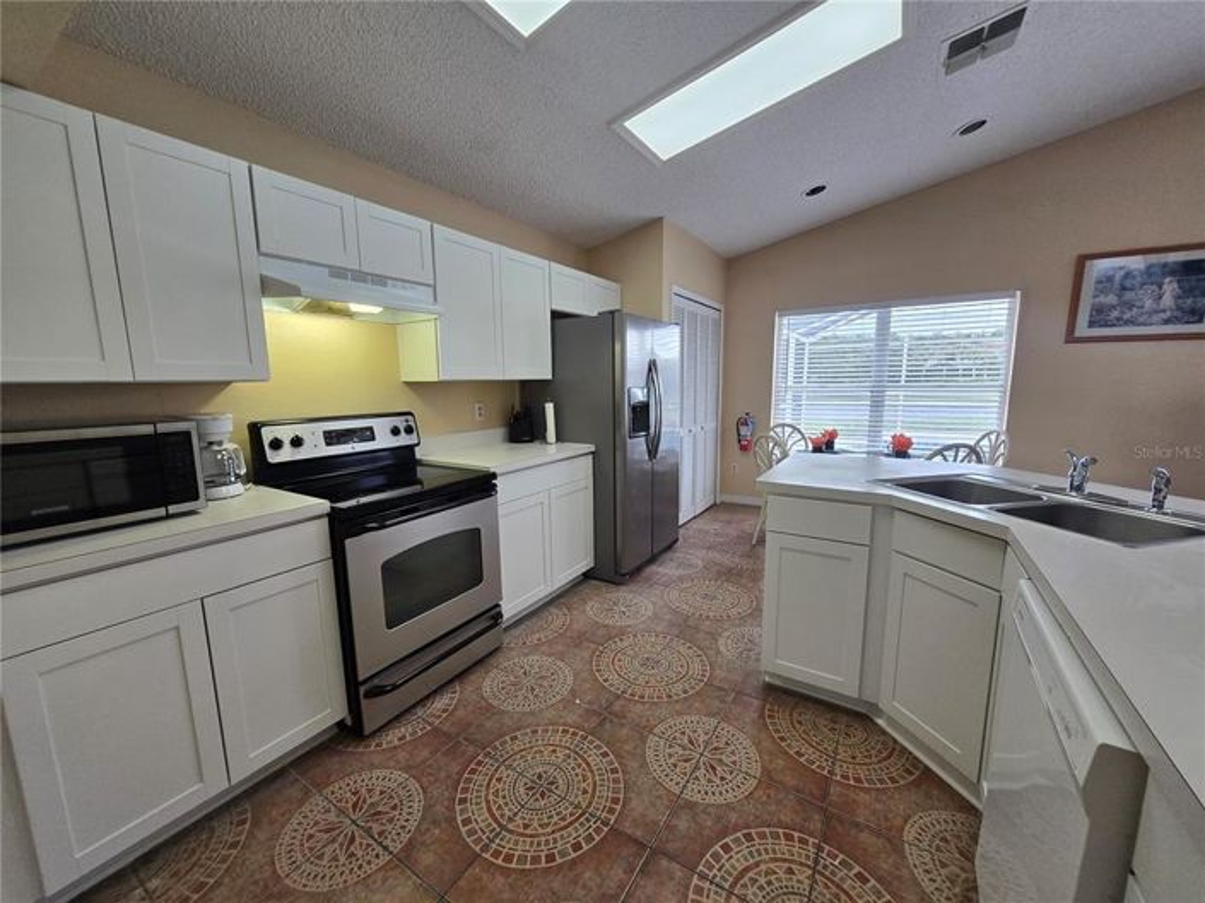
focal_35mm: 13
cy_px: 452
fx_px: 452
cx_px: 602
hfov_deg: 106.2
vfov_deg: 89.9
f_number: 2.2
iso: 80
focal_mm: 1.7
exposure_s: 1/60
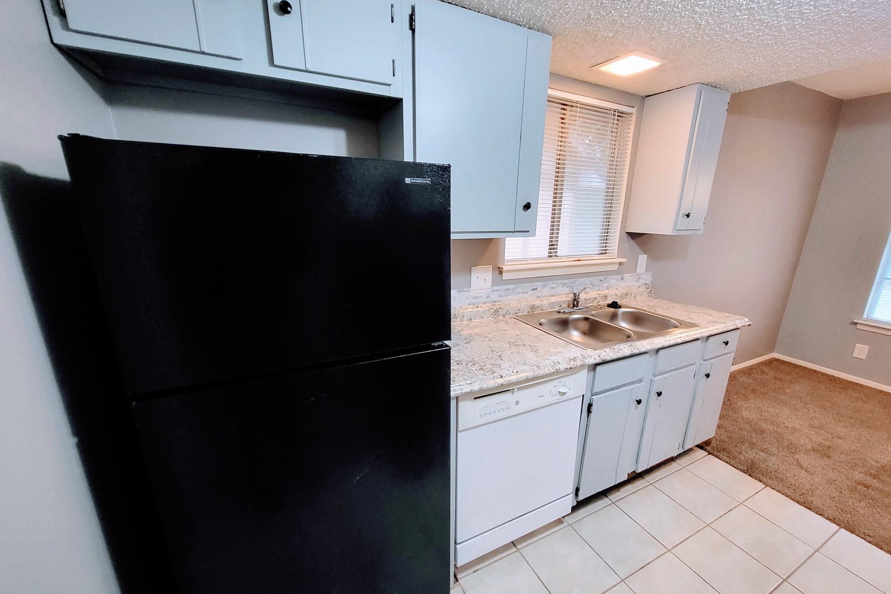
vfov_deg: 81.2
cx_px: 457
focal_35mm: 14
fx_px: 346
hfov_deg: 104.2
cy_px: 310
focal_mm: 1.74
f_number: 2.2
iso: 320
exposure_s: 1/30
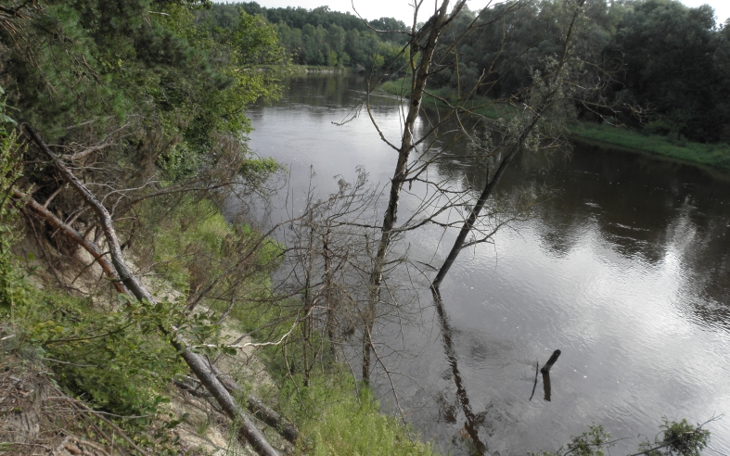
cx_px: 362
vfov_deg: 44.5
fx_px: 557
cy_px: 223
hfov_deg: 66.5
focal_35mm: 28
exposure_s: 1/80
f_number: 5.6
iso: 64
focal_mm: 4.6
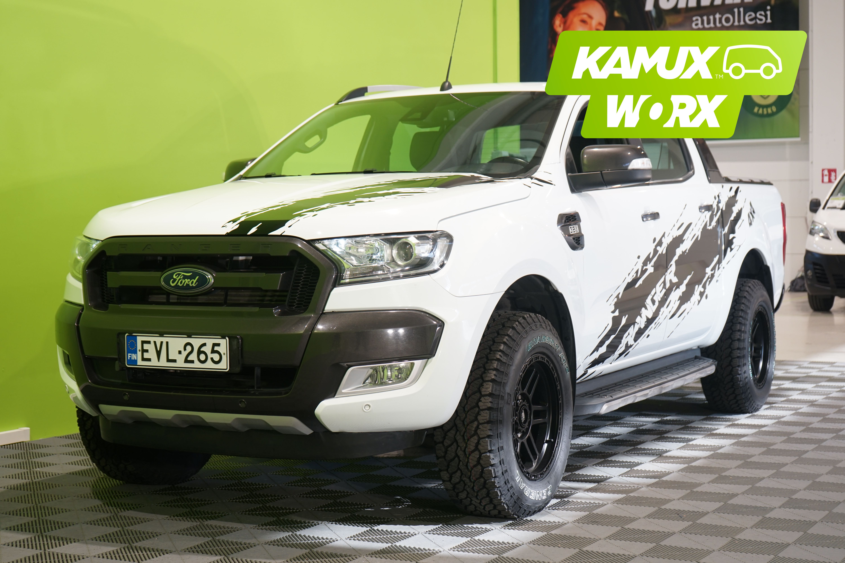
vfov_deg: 23.4
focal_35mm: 58
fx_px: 1361
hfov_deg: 34.5
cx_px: 422
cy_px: 282
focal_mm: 58
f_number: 5.6
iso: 400
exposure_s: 1/20
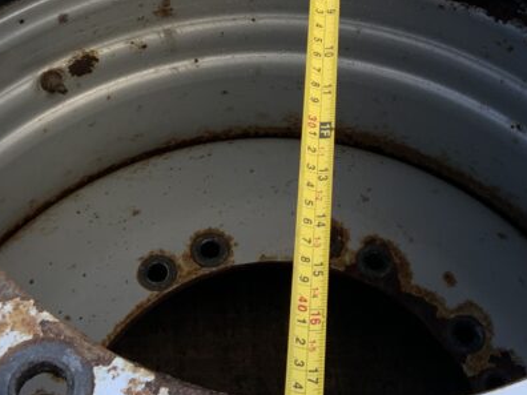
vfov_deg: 19.2
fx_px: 1142
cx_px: 319
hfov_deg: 25.9
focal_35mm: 75
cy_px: 16
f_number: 1.8
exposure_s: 1/122
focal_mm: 3
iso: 20
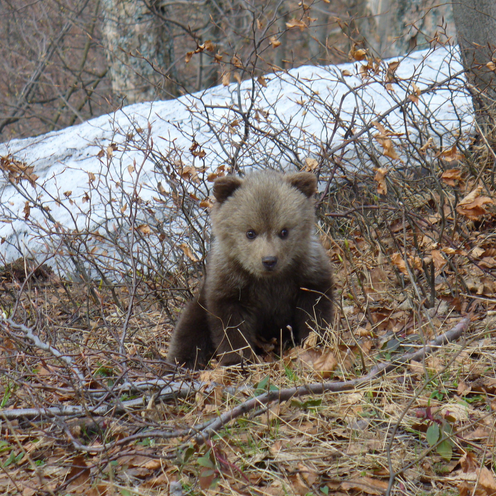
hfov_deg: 8.4
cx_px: 277
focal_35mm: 209
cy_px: 248
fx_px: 3388
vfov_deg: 8.4
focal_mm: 29.2
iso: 80
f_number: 4.2
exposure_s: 1/80
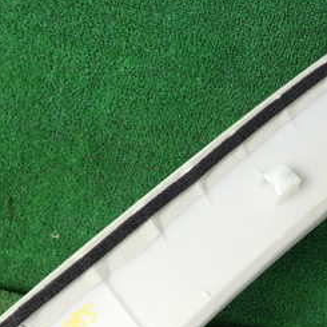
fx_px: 695
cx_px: 227
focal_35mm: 65
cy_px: 260
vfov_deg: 26.0
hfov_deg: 26.3
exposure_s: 1/125
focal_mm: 5.4
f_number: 2.3
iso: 160
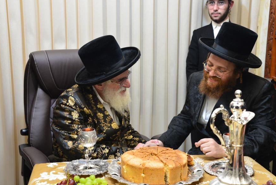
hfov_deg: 38.1
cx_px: 146
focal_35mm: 52
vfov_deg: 26.0
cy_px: 91
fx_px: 399
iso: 2500
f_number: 5.6
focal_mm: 44
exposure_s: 1/100
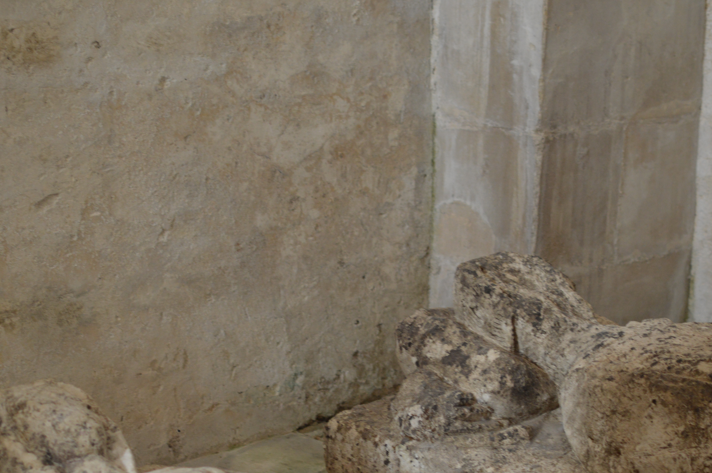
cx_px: 328
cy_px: 360
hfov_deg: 24.5
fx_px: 1636
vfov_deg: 16.4
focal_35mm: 83
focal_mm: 35
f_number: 2
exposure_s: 1/40
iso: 400
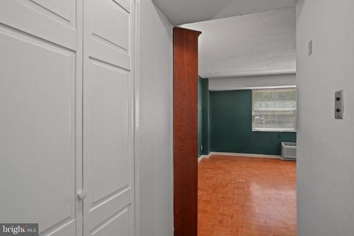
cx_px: 177
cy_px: 118
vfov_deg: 64.6
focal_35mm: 19
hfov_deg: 86.9
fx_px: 187
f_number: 8
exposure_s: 1/6
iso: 1250
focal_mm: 19
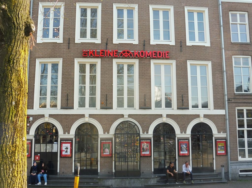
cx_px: 126
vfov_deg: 36.7
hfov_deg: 48.0
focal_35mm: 39
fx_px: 283
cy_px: 94
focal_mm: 6.9
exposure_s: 1/125
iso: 100
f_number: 5
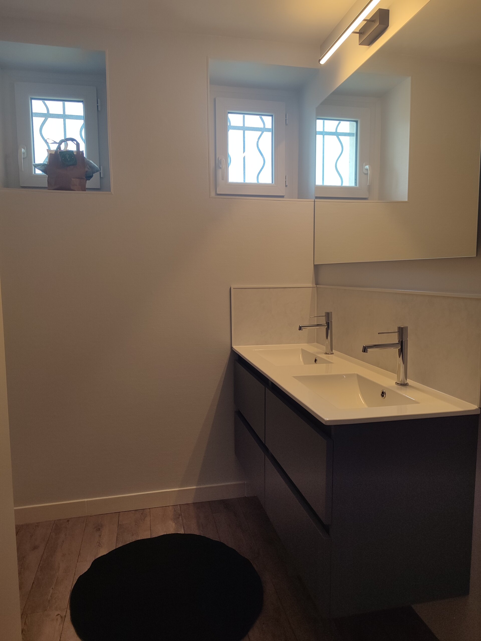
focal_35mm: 24
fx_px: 445
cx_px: 240
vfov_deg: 71.6
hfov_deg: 56.8
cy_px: 320
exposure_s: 1/100
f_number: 1.89
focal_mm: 5.89
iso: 75
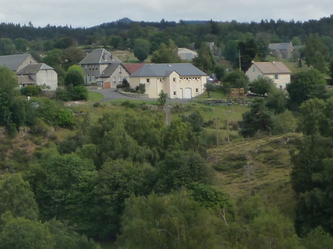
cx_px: -47
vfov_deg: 7.0
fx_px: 2049
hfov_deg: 9.2
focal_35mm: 213
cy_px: 25
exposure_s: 1/640
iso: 160
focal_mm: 15.2
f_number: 4.7
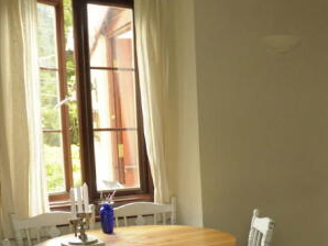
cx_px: 302
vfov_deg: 25.1
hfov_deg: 32.0
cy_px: 208
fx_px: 541
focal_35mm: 57
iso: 1000
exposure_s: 1/80
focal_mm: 18
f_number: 4
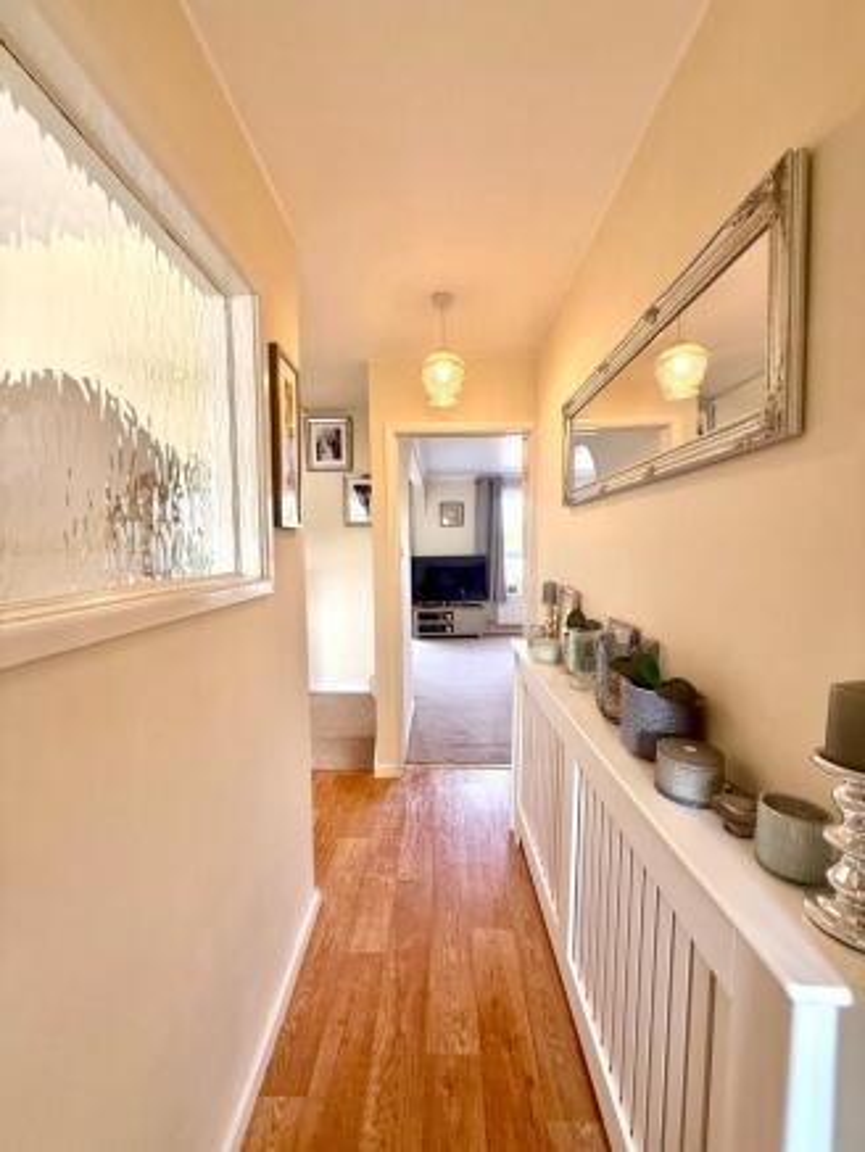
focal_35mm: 14
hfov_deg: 85.7
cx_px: 432
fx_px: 466
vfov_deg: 102.0
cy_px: 576
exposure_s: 1/99
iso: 160
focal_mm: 2.22
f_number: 2.2
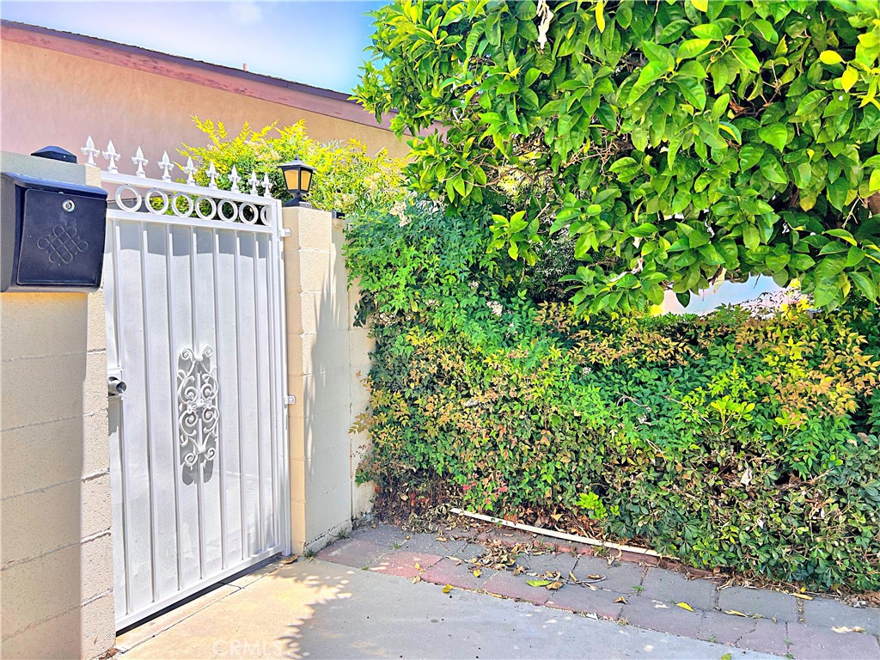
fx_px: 661
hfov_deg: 67.3
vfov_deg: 53.1
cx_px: 440
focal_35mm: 26
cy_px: 330
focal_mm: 5.7
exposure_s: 1/1838
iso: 50
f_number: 1.5
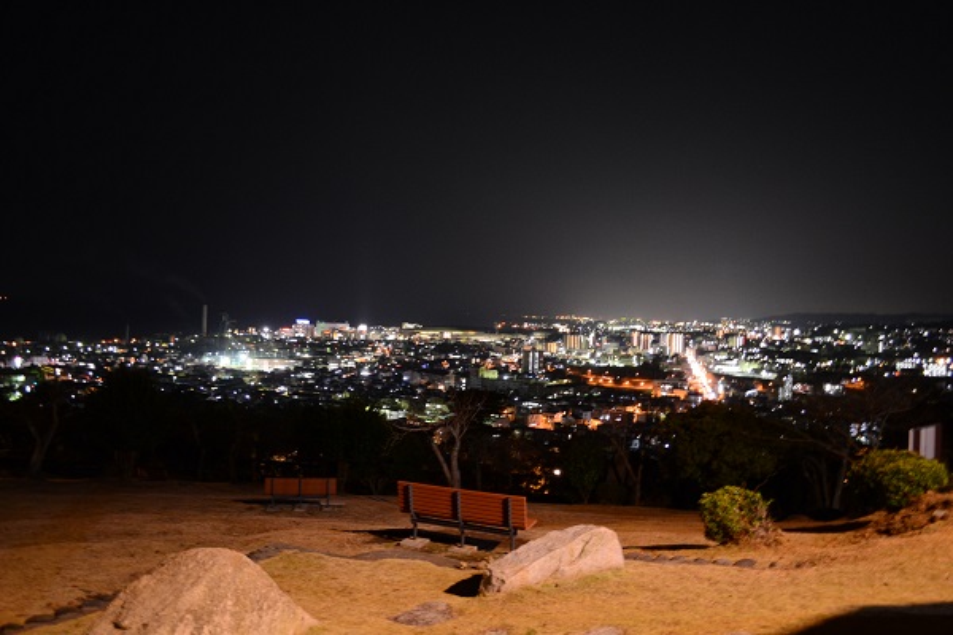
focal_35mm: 27
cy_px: 318
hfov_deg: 67.4
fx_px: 715
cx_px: 476
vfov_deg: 47.9
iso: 800
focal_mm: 18
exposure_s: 1
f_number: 3.5
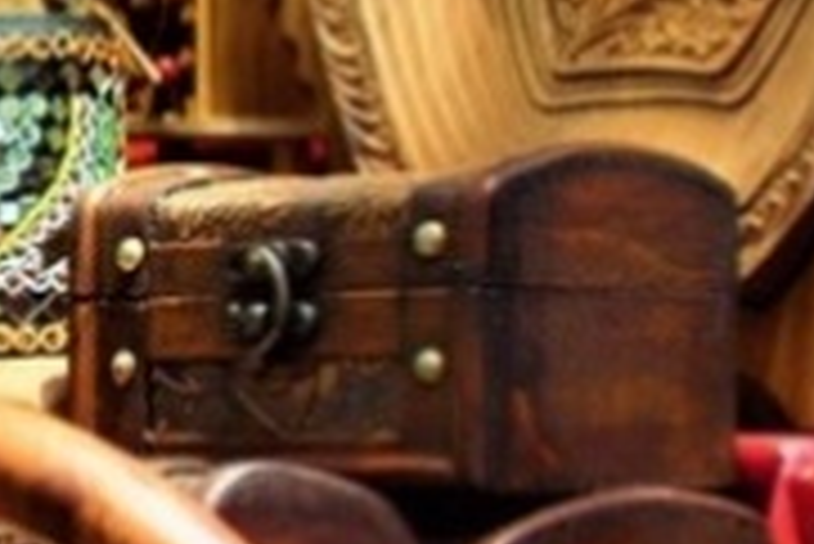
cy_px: 481
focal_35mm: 232
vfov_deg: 5.9
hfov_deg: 8.4
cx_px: -785
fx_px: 5250
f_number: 6.7
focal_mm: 28
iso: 100
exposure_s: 1/180
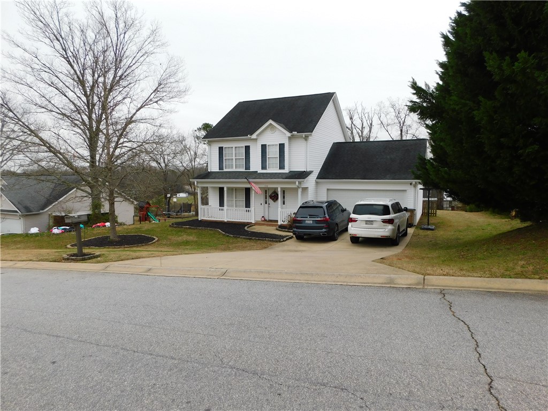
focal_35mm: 23
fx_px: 364
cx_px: 274
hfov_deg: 73.9
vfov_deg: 58.9
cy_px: 206
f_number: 3
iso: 125
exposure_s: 1/200
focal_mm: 4
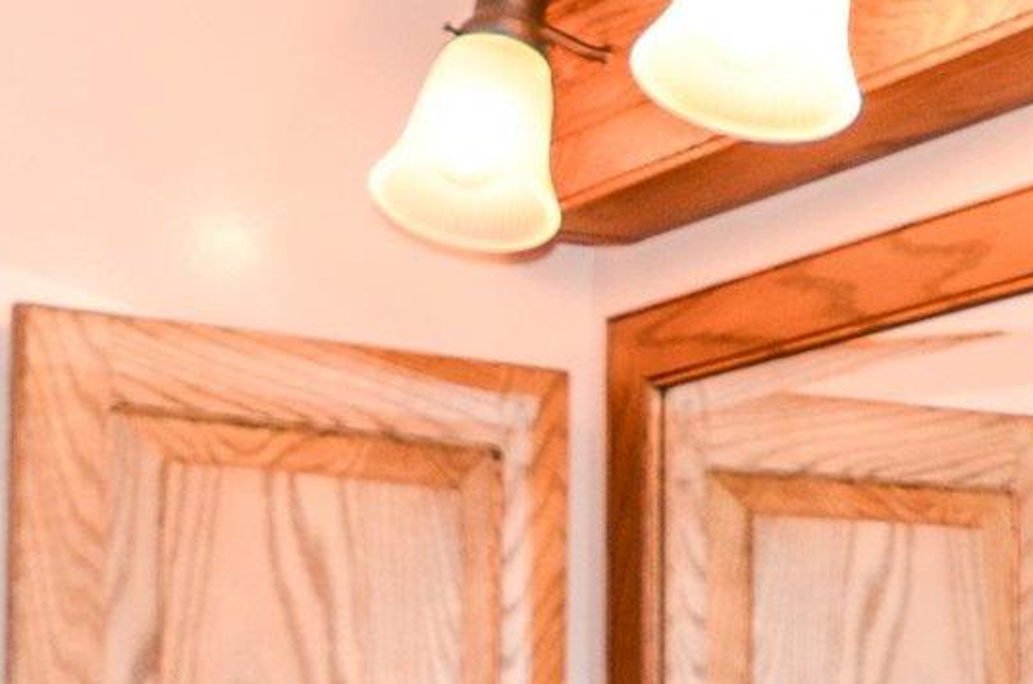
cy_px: 834
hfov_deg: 23.5
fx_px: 2463
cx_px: 318
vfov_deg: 15.2
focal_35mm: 86
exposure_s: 1/60
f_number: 3.5
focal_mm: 10
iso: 100
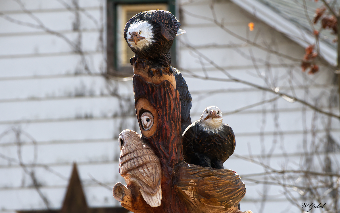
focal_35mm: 766
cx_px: 170
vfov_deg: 1.7
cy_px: 107
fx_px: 7098
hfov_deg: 2.7
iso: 1100
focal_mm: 500
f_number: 8
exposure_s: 1/1600
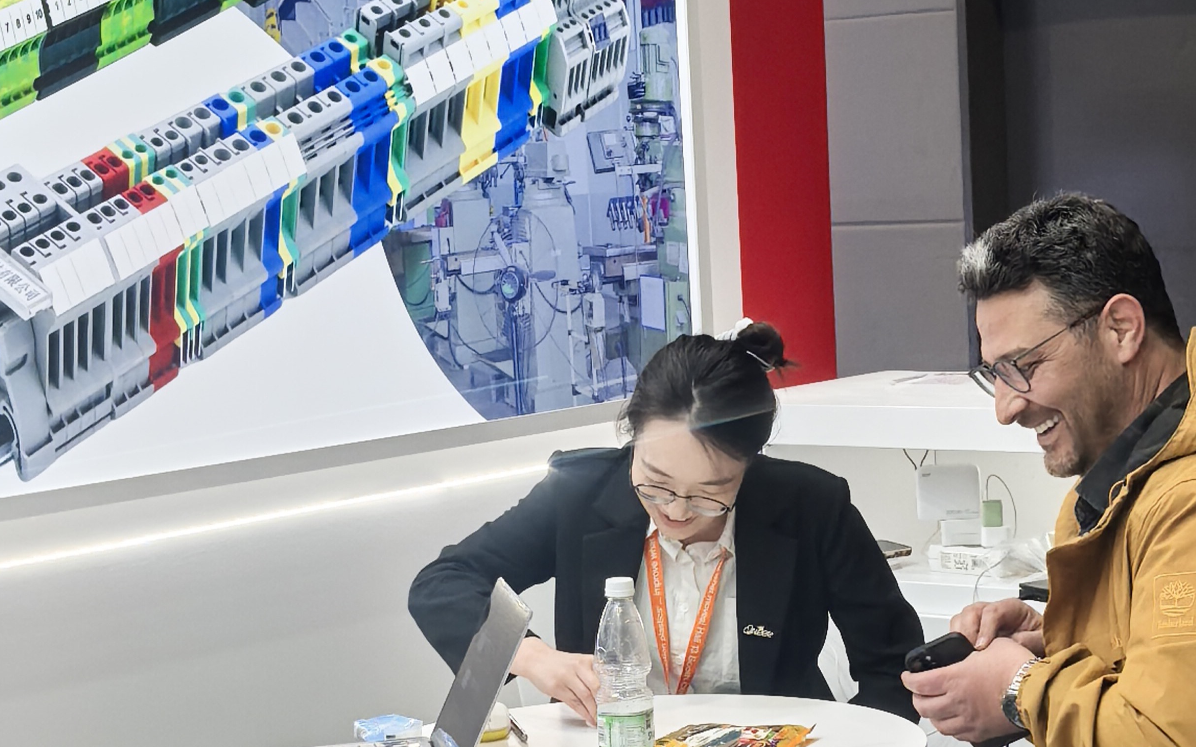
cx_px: 707
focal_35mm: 70
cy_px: 389
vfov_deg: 18.6
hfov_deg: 29.3
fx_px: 2282
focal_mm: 6.98
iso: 200
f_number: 4
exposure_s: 1/100
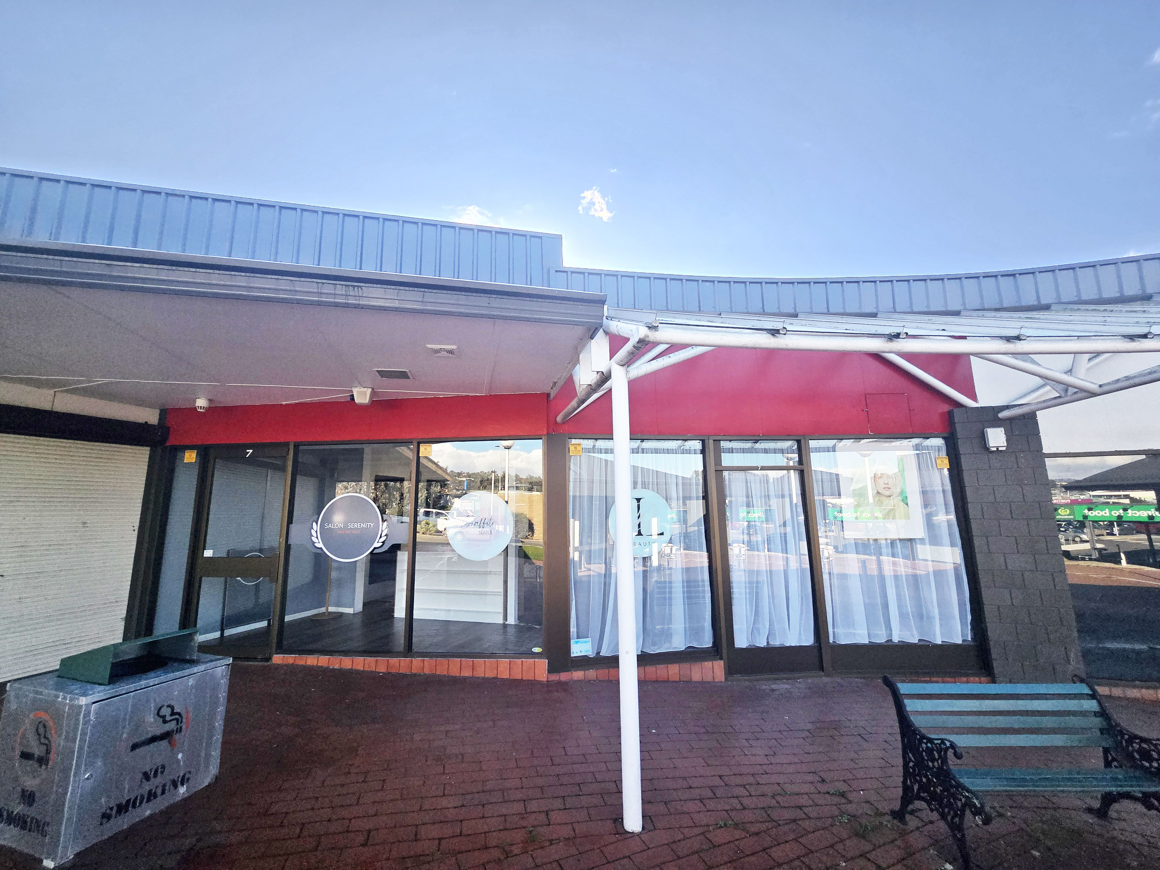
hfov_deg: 106.2
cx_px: 580
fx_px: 436
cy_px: 435
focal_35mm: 13
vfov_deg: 89.9
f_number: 2.2
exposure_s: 1/2000
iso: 125
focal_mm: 2.2
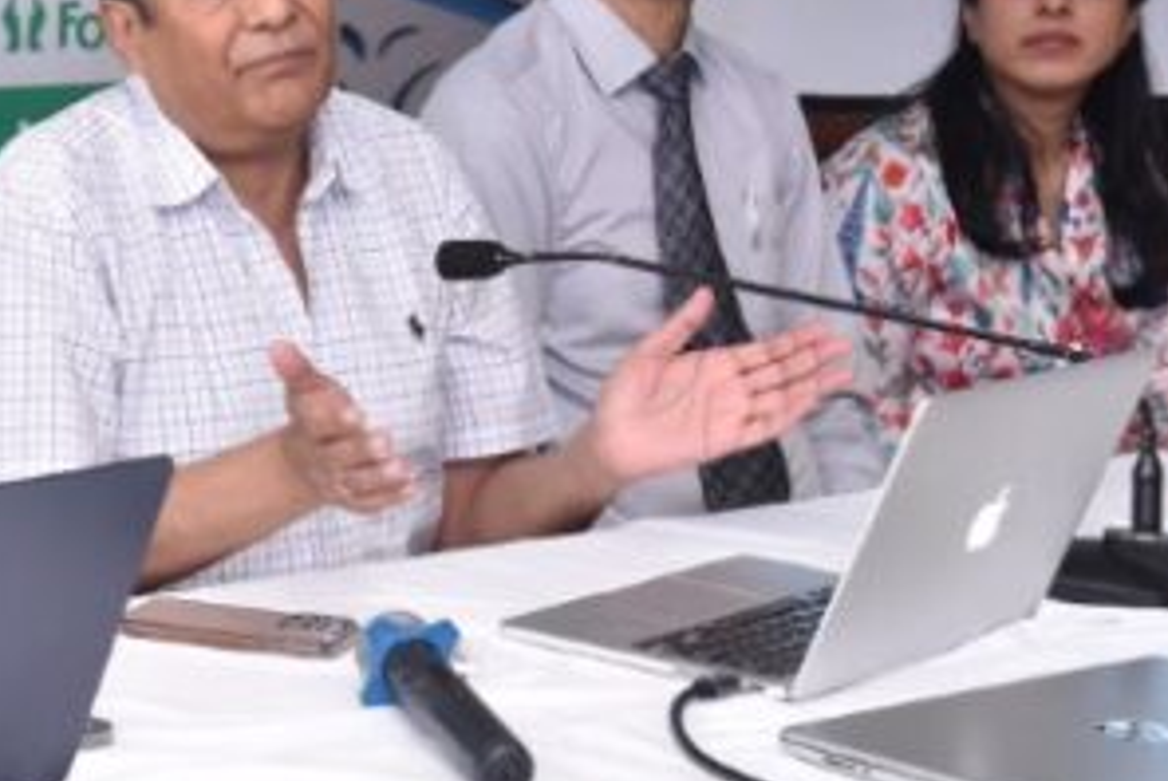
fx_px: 3670
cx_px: 79
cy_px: 176
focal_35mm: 113
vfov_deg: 12.1
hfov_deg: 17.8
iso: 2200
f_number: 5.6
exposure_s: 1/125
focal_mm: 48
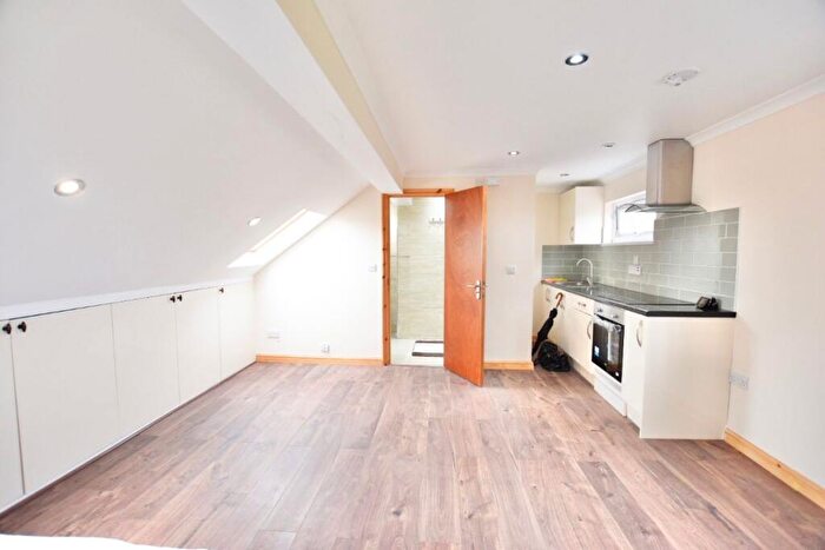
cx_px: 412
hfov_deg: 100.4
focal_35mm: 15
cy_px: 275
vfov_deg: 77.4
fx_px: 344
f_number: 3.5
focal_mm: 10
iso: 640
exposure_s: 1/250
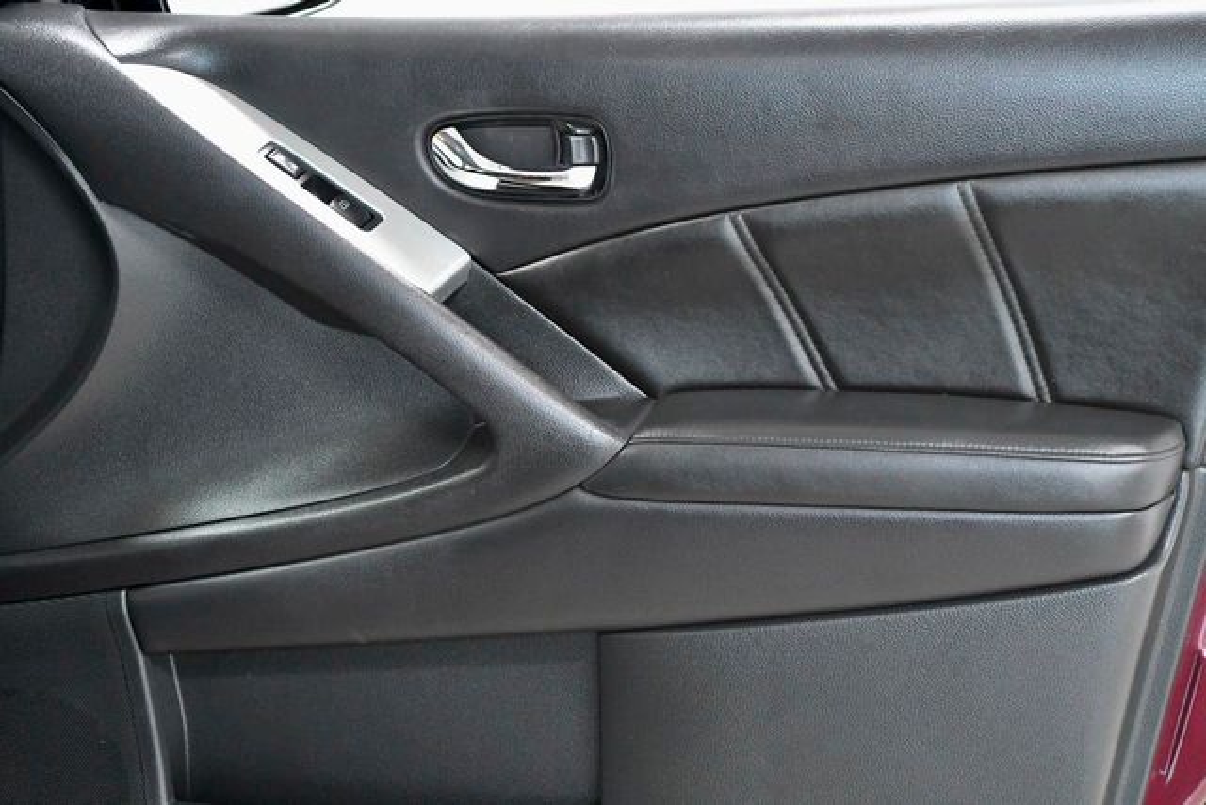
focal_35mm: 93
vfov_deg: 14.7
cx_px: 603
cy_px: 402
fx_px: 3116
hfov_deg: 21.9
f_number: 4.5
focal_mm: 62
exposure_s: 1/160
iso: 2500
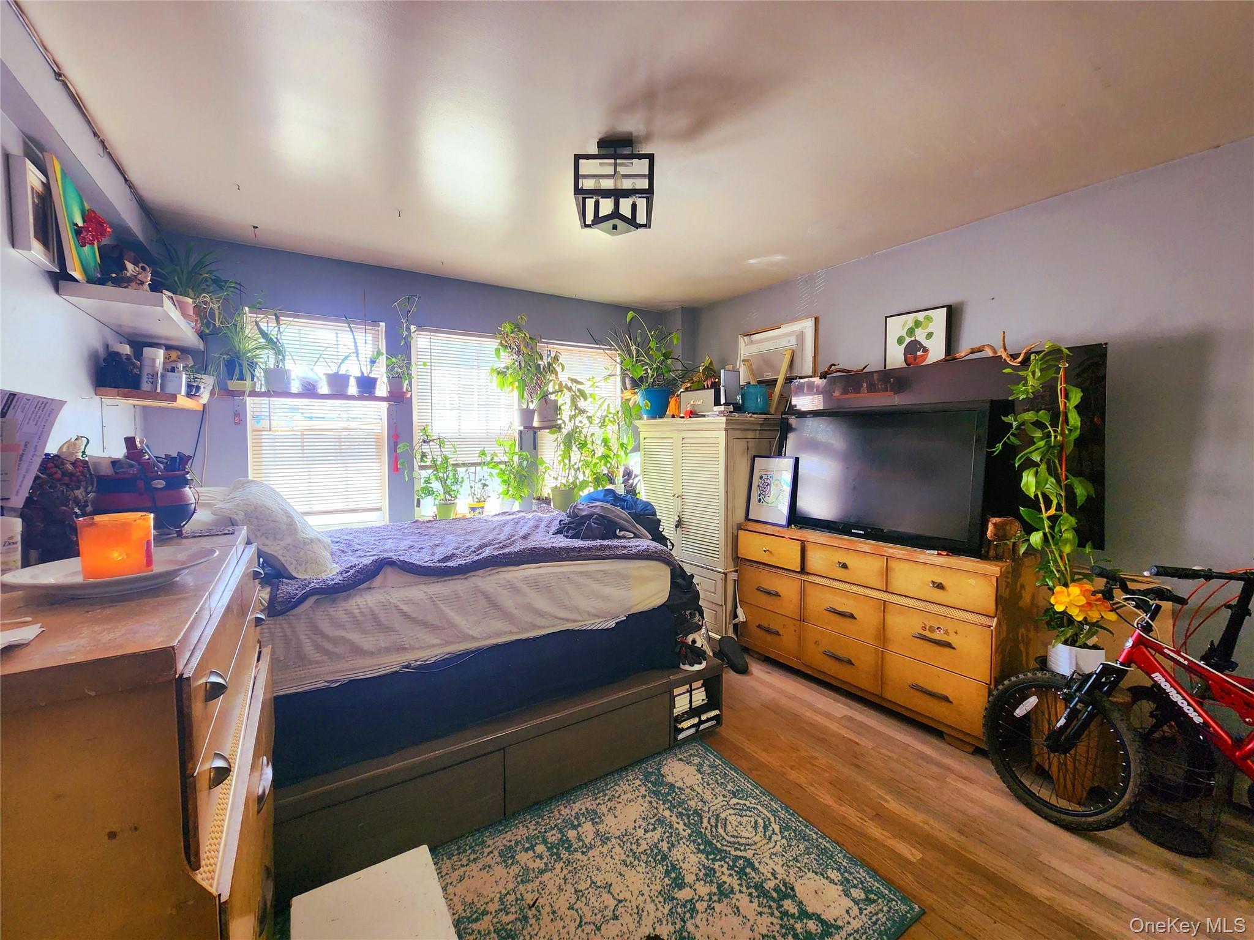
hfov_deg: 106.2
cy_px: 470
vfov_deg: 89.9
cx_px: 627
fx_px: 471
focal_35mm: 13
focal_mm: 2.2
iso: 200
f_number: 2.2
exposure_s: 1/60.2
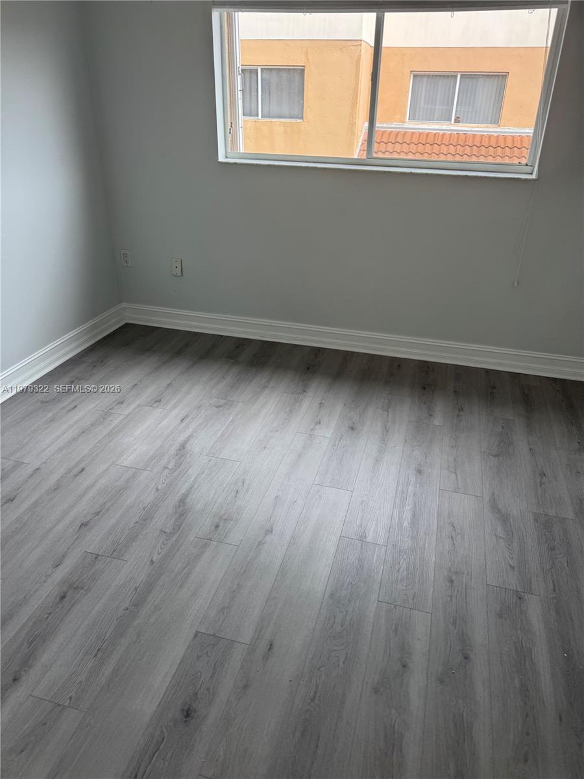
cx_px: 292
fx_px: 540
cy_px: 390
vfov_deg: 71.6
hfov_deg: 56.8
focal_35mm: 24
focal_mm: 6.76
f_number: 1.78
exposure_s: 1/166
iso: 80
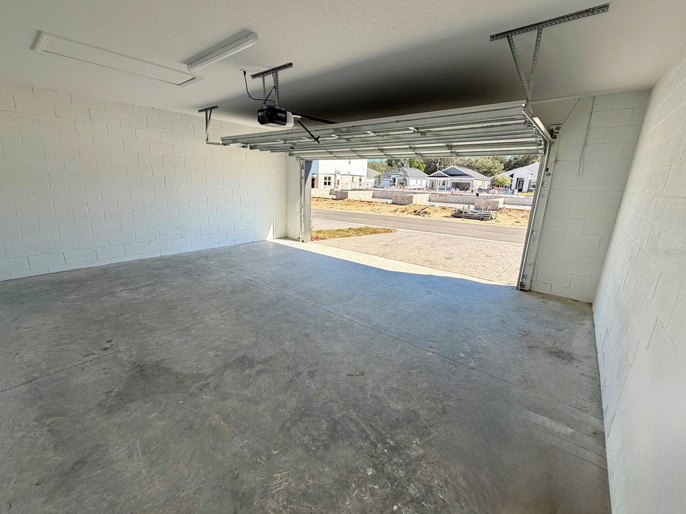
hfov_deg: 98.1
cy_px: 252
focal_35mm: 15
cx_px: 331
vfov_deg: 81.7
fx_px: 297
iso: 40
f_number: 2.2
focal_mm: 2.22
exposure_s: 1/502
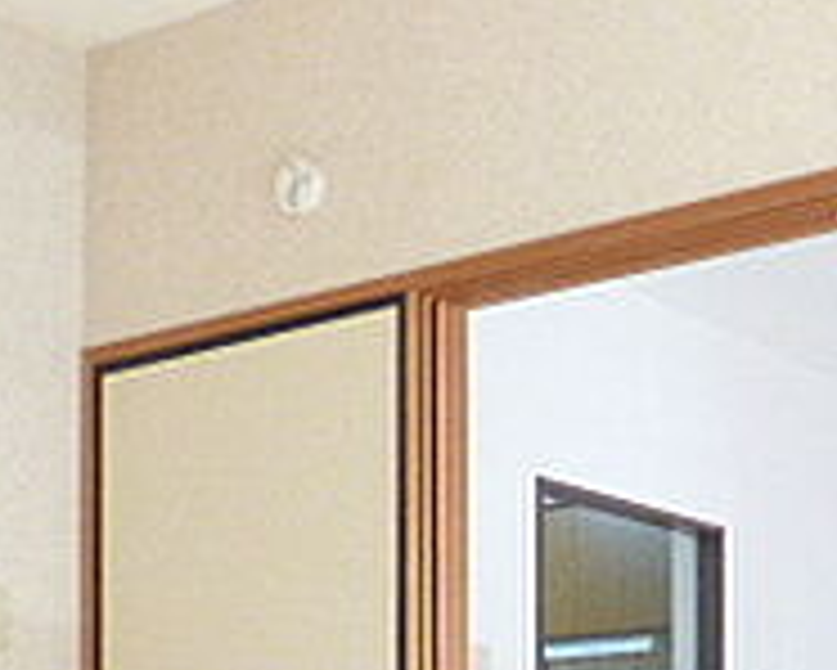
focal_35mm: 67
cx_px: 842
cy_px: 850
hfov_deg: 26.7
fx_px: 1661
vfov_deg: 20.9
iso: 400
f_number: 2.8
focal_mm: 3.58
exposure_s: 1/50
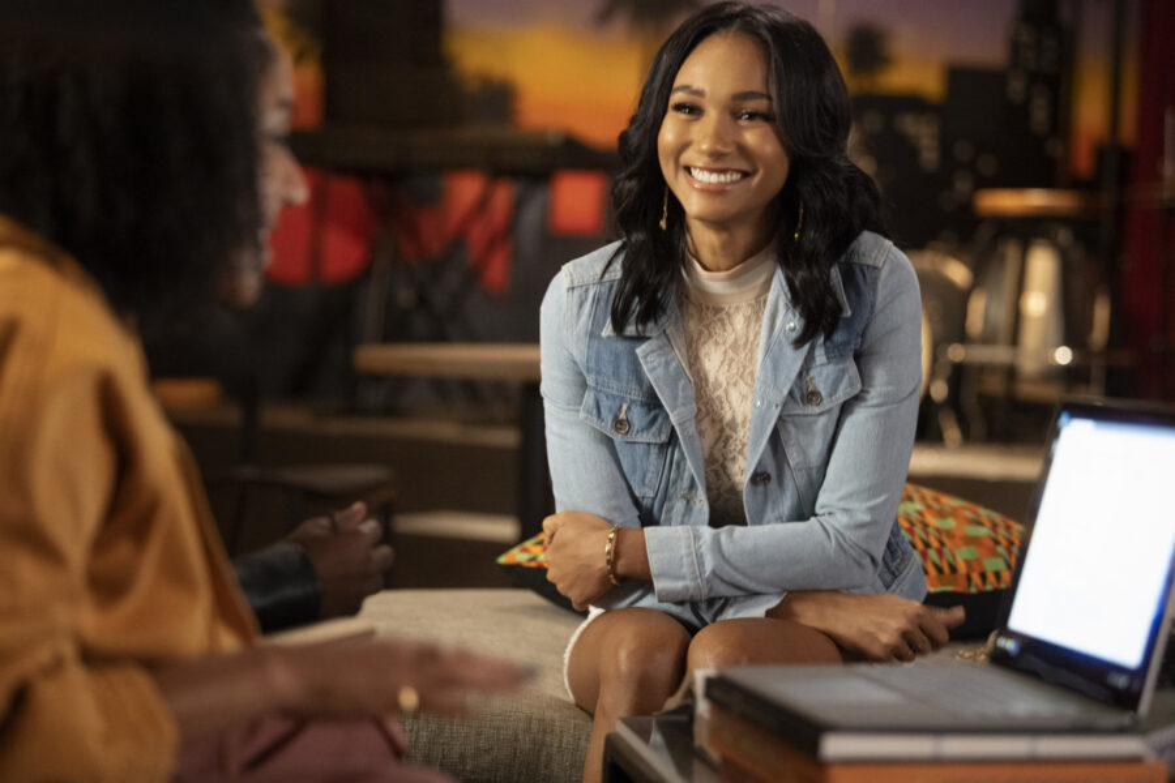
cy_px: 392
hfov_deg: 22.1
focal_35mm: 92
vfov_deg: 14.9
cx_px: 588
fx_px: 3003
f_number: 2.8
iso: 5600
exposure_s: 1/60
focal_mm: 92
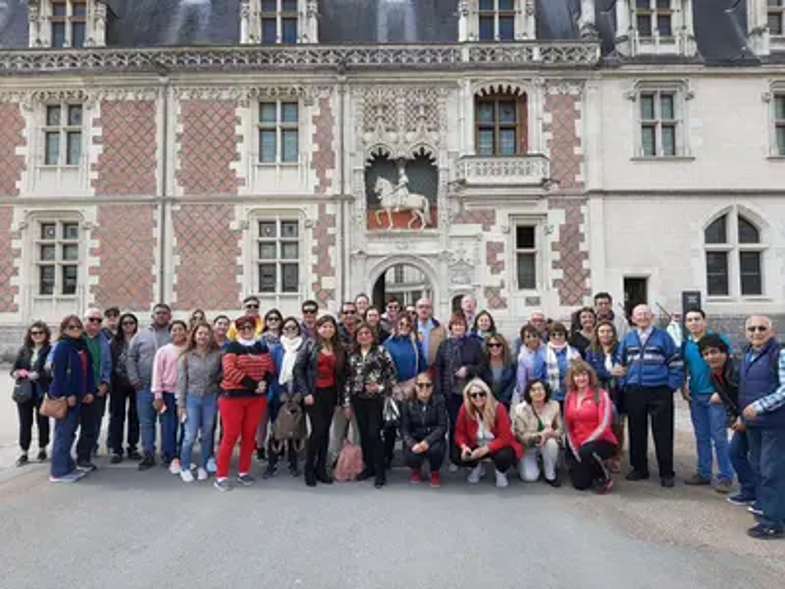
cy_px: 294
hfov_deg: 67.3
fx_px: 590
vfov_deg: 53.1
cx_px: 392
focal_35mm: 26
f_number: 1.7
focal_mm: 3.93
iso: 40
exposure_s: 1/817
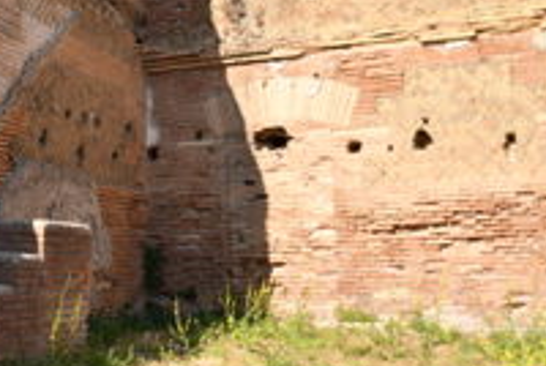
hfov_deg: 40.2
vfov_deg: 27.3
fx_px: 729
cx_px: 156
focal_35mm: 48
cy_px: 48
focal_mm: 16
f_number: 3.5
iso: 100
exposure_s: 1/800
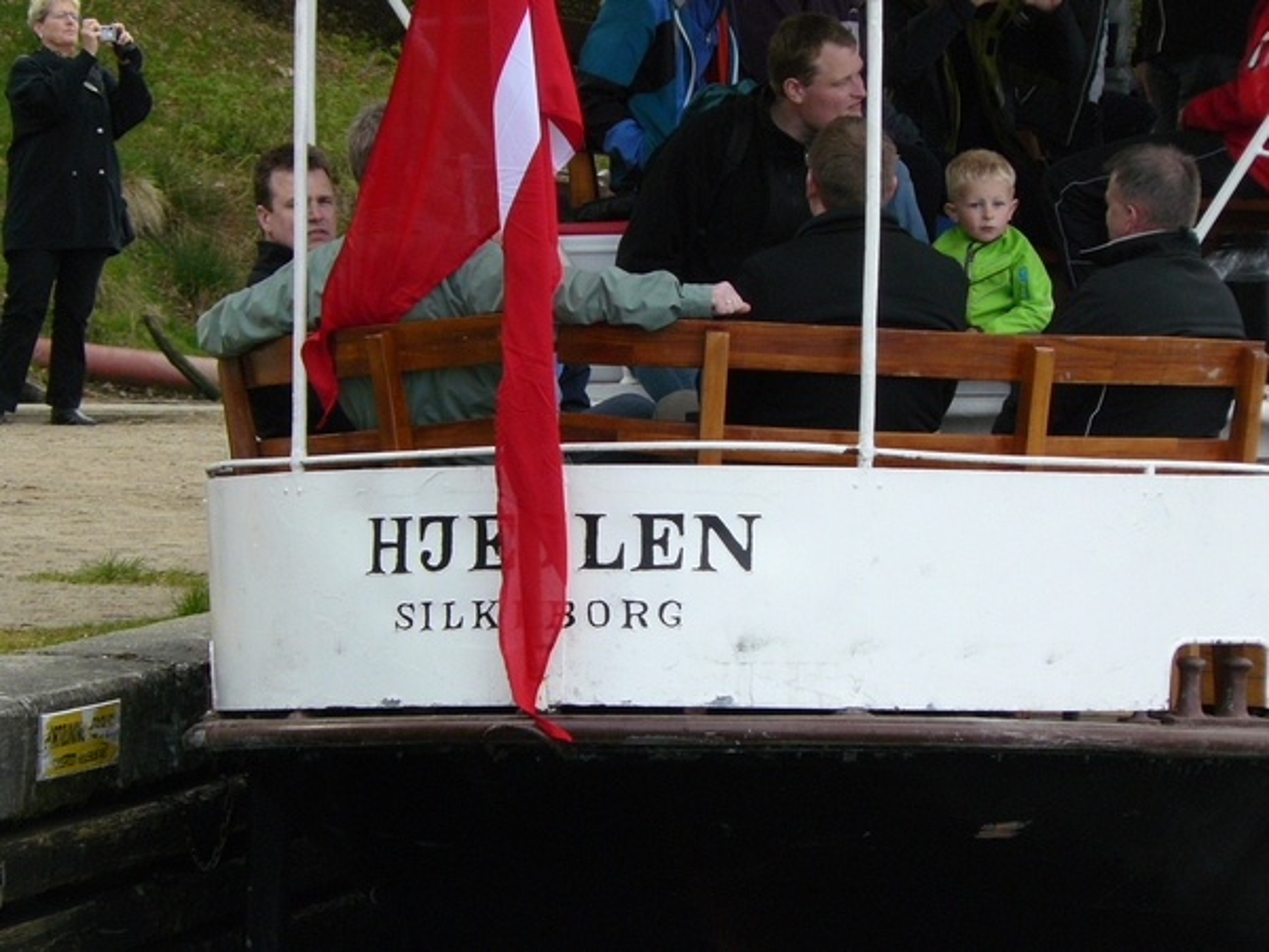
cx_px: 634
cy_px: 476
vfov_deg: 4.9
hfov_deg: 6.6
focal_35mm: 301
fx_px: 11034
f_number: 5.6
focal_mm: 50.1
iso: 200
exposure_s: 1/250
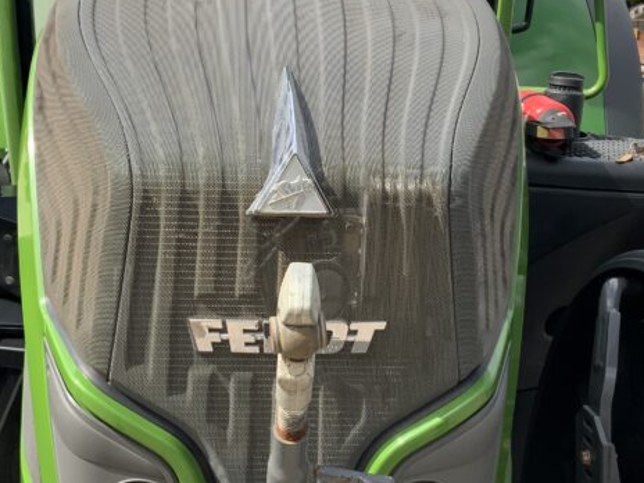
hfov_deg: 30.3
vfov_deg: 22.9
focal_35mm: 64
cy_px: 186
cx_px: 328
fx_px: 1191
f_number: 1.8
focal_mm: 3
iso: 16
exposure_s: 1/1250
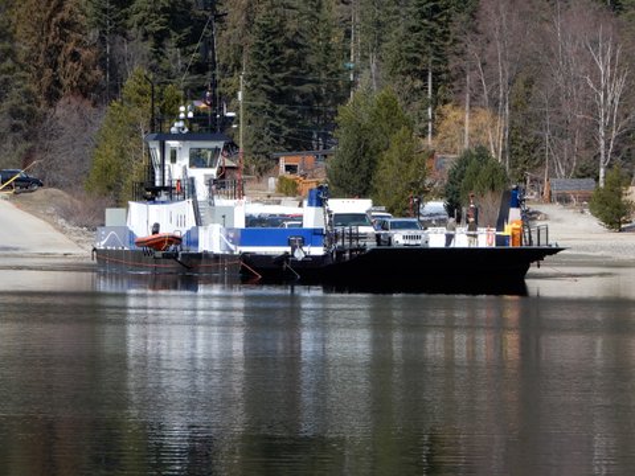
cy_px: 238
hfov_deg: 7.9
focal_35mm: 250
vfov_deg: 5.9
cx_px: 318
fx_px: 4586
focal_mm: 44.6
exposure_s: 1/200
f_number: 6.3
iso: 80
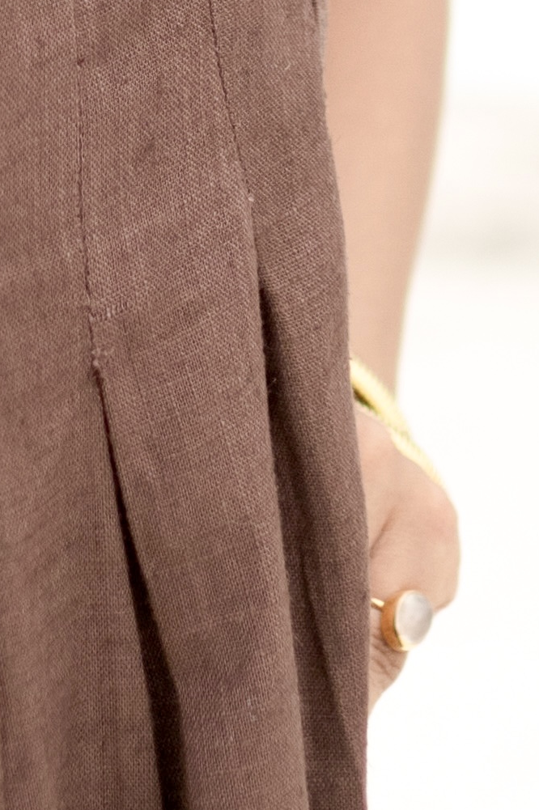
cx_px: -635
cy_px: -693
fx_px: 6319
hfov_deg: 4.8
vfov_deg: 7.1
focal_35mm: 281
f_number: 2
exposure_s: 1/250
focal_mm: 35
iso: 200
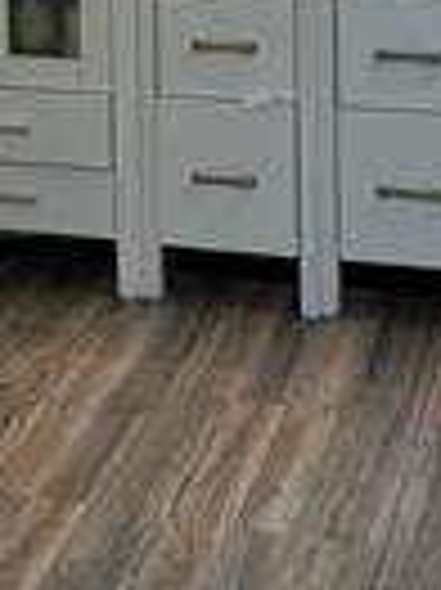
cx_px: -32
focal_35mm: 110
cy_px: -149
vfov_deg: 17.0
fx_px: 1872
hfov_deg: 13.2
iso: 250
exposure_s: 1/60
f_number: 1.78
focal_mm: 6.76
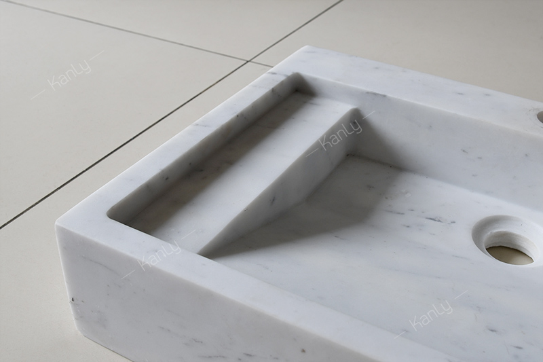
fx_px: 452
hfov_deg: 61.9
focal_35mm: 30
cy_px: 181
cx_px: 272
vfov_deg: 43.6
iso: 125
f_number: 6.3
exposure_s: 1/30
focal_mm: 20
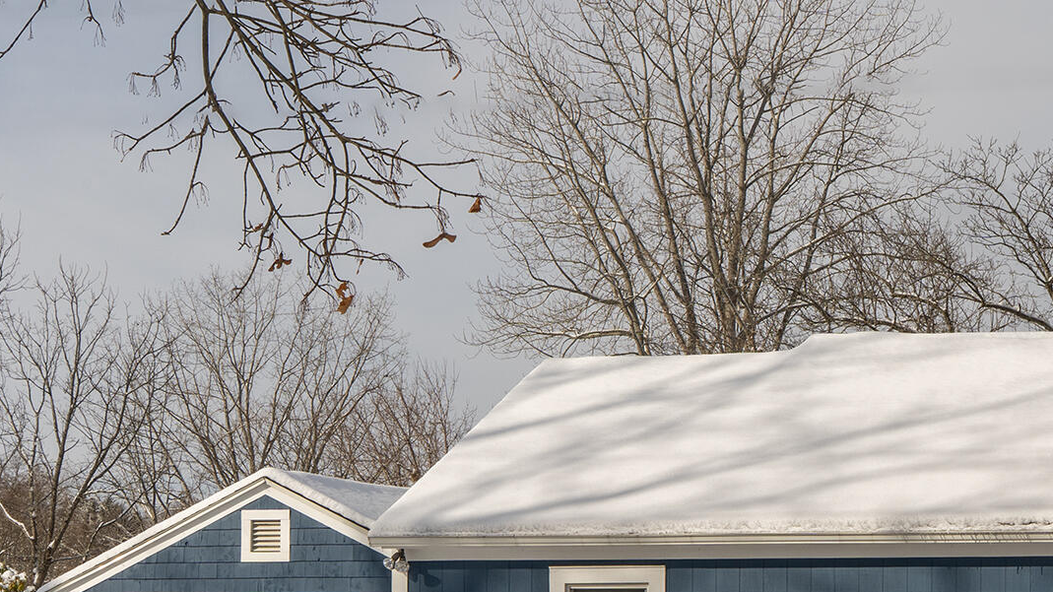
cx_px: 847
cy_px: 514
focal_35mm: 86
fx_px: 2401
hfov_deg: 24.3
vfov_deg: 13.9
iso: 400
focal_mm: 45
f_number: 16
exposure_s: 1/500
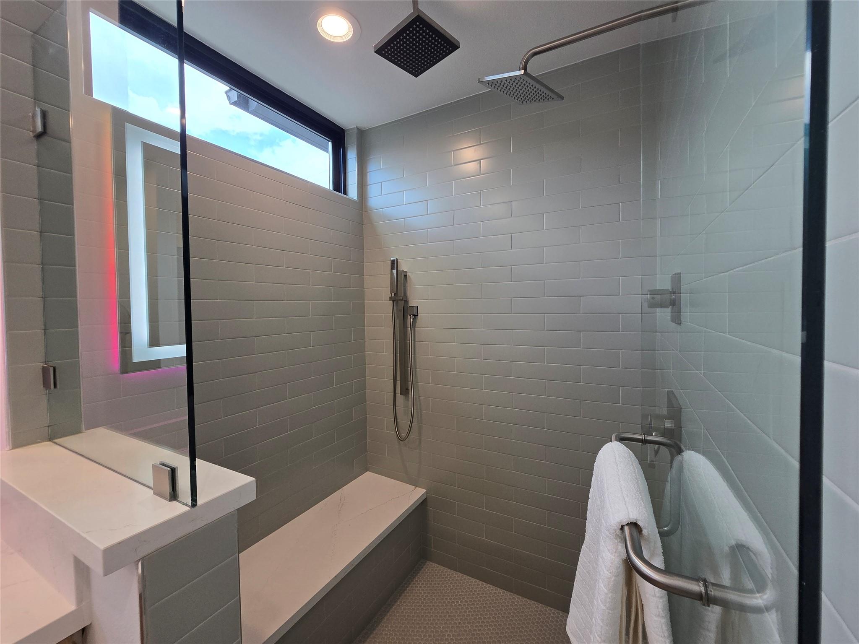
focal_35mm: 13
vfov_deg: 89.9
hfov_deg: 106.2
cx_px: 430
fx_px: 323
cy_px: 322
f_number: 2.2
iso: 64
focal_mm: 2.2
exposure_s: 1/120
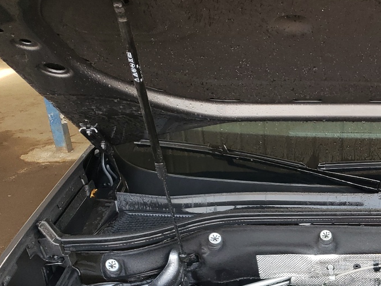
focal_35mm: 60
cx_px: 393
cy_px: 311
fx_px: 661
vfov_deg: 23.0
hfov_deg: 29.7
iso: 56
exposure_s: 1/120
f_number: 1.5
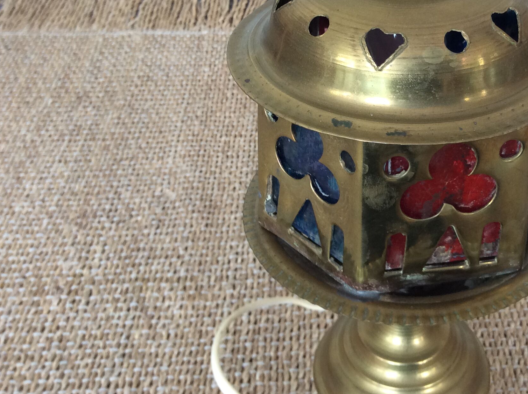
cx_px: 369
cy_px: 89
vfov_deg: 28.5
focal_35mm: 50
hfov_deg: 37.6
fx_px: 761
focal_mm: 3.3
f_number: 2.4
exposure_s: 1/25
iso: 64
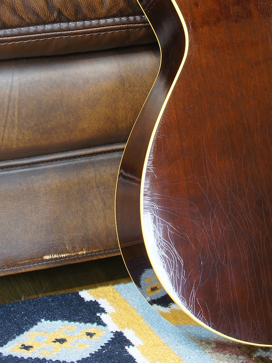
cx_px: 269
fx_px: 1383
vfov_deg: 14.8
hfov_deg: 11.1
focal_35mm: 132
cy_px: 39
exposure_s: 1/2
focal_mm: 40
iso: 100
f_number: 7.1
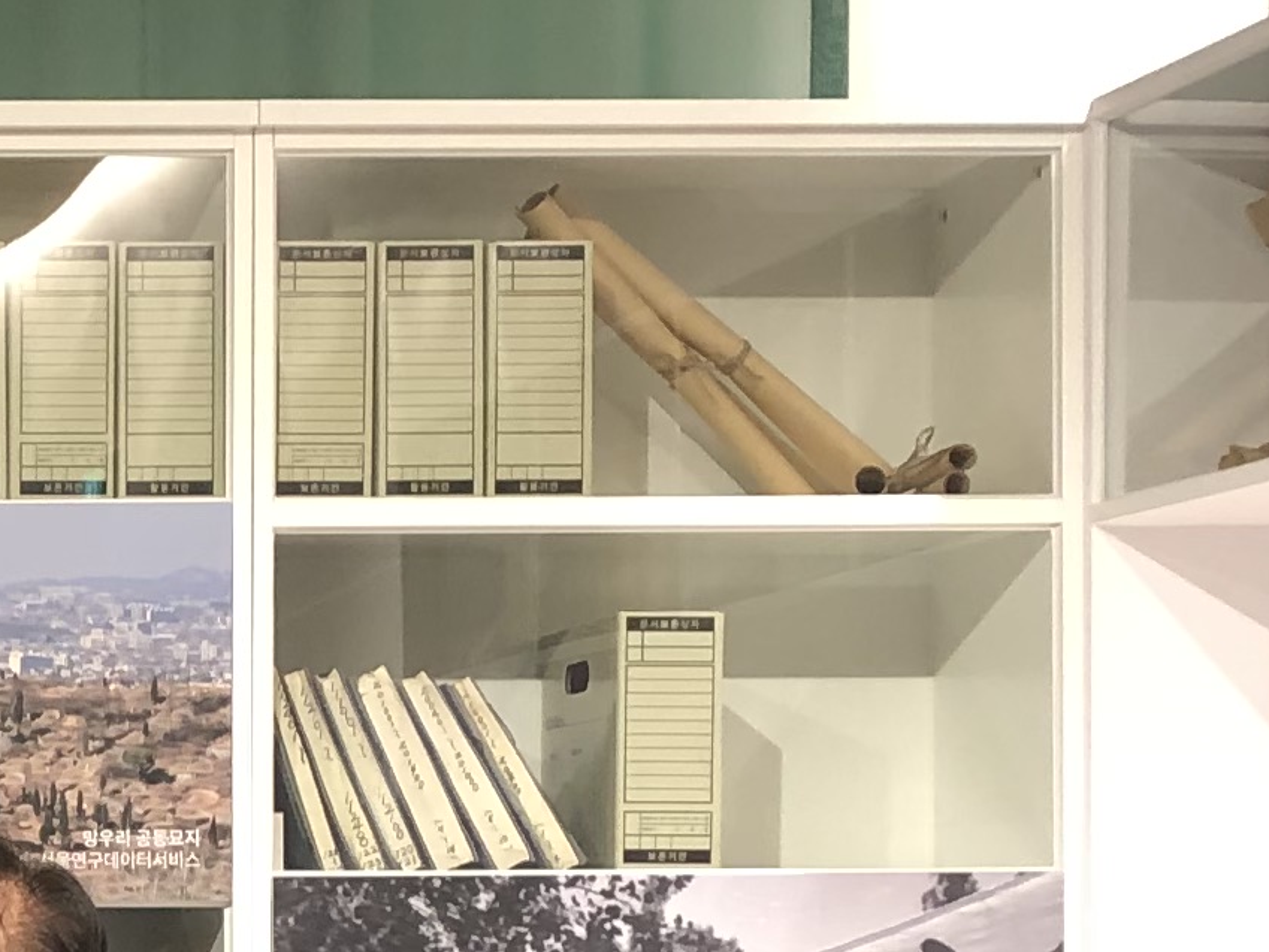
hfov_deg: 14.0
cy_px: 1084
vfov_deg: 11.0
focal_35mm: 133
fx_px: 4876
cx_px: -559
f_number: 1.8
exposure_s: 1/24
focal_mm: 4
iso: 40
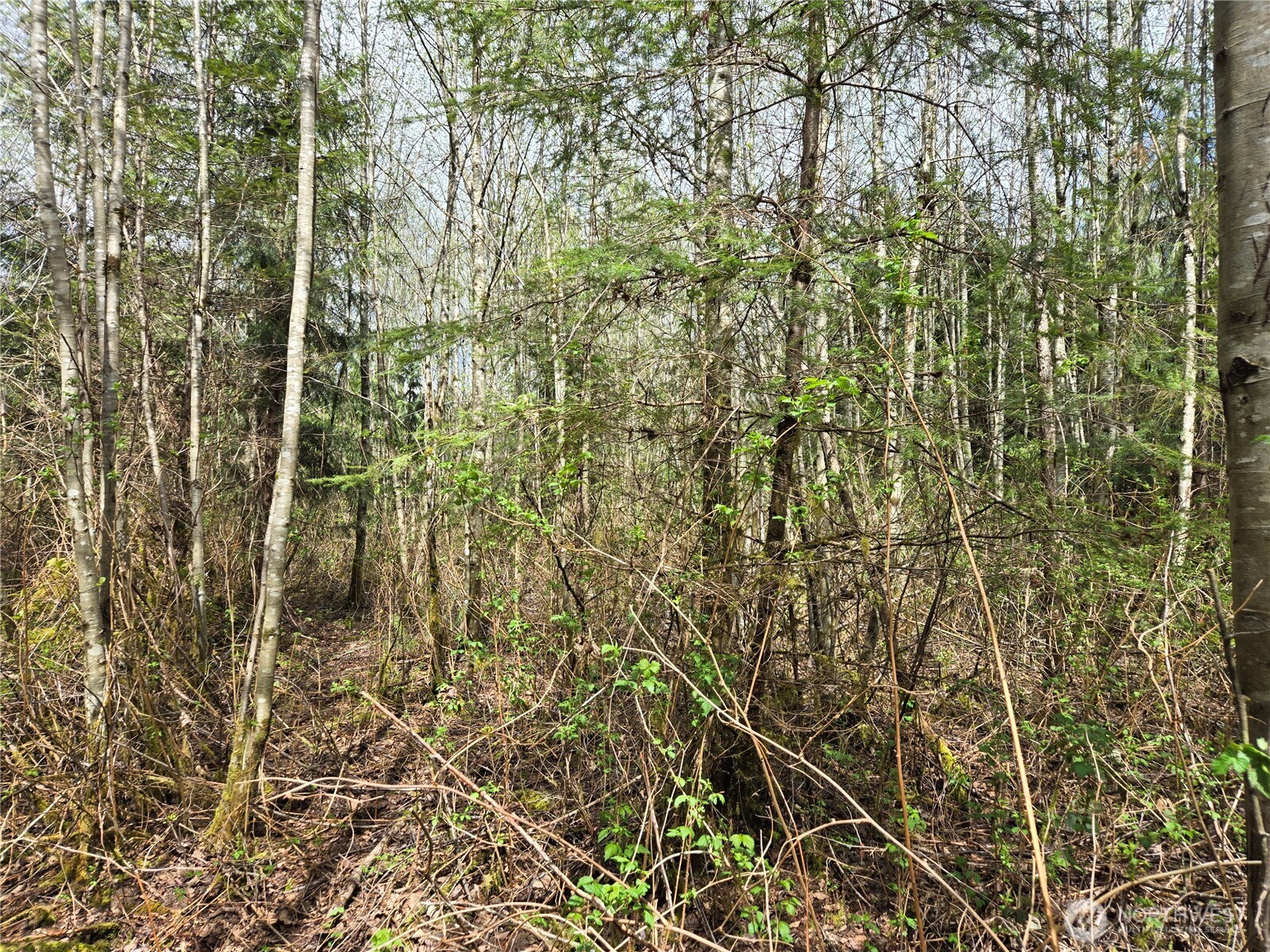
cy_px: 476
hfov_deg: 73.9
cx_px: 635
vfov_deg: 58.9
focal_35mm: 23
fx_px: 844
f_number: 1.8
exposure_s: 1/604
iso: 25
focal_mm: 5.4
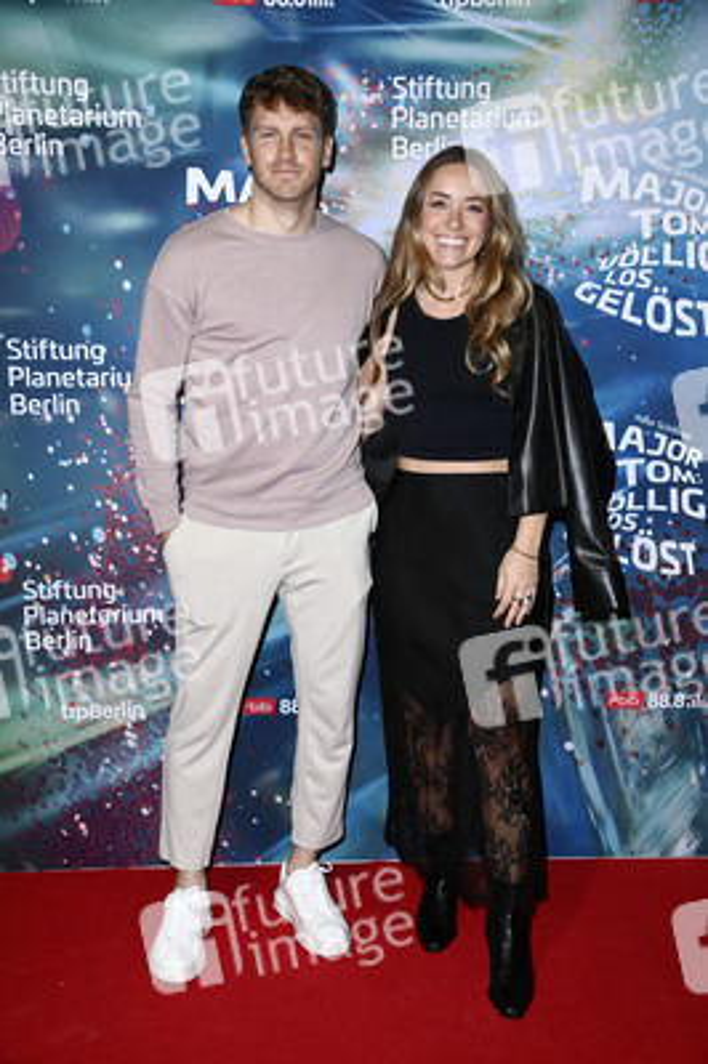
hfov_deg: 30.5
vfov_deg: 44.5
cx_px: 354
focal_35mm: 44
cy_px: 532
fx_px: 1300
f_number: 5.6
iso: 500
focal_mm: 44
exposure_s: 1/160
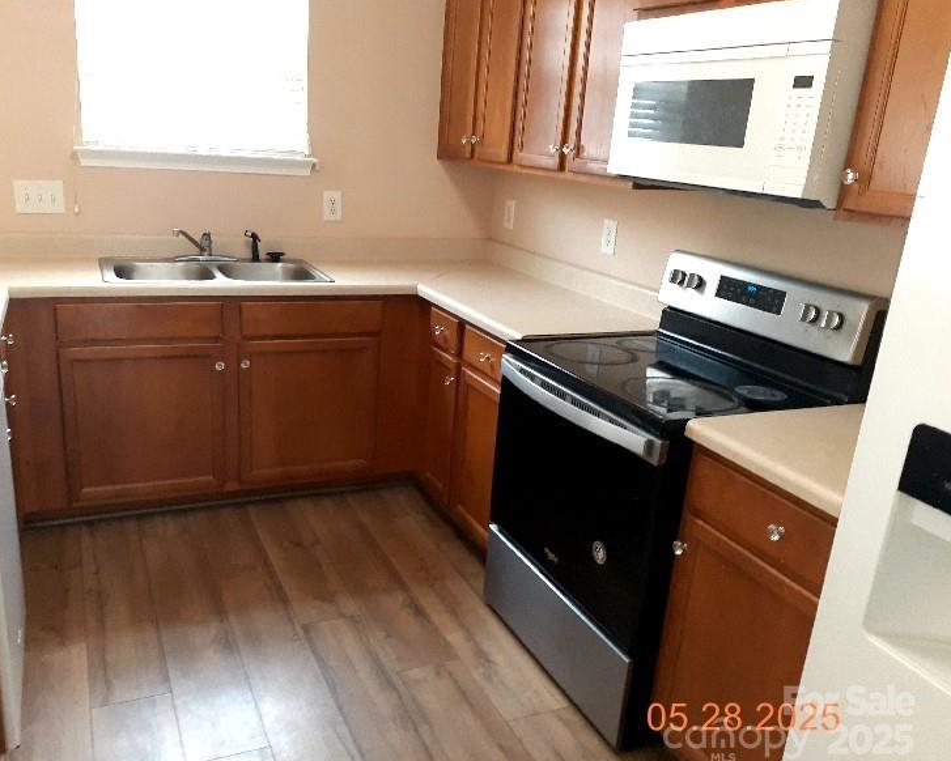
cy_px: 390
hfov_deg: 60.3
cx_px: 429
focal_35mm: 29
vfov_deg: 50.0
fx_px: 816
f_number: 1.9
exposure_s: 1/60
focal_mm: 3.6
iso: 160
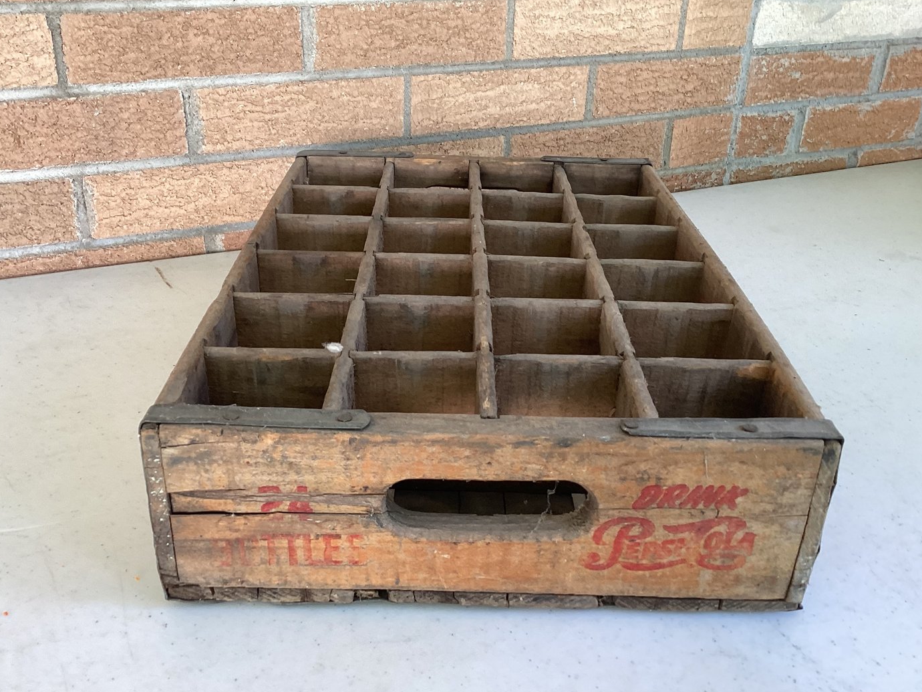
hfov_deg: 53.9
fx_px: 906
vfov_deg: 41.8
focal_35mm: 34
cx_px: 437
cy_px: 369
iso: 80
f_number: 2.4
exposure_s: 1/120
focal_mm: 3.3
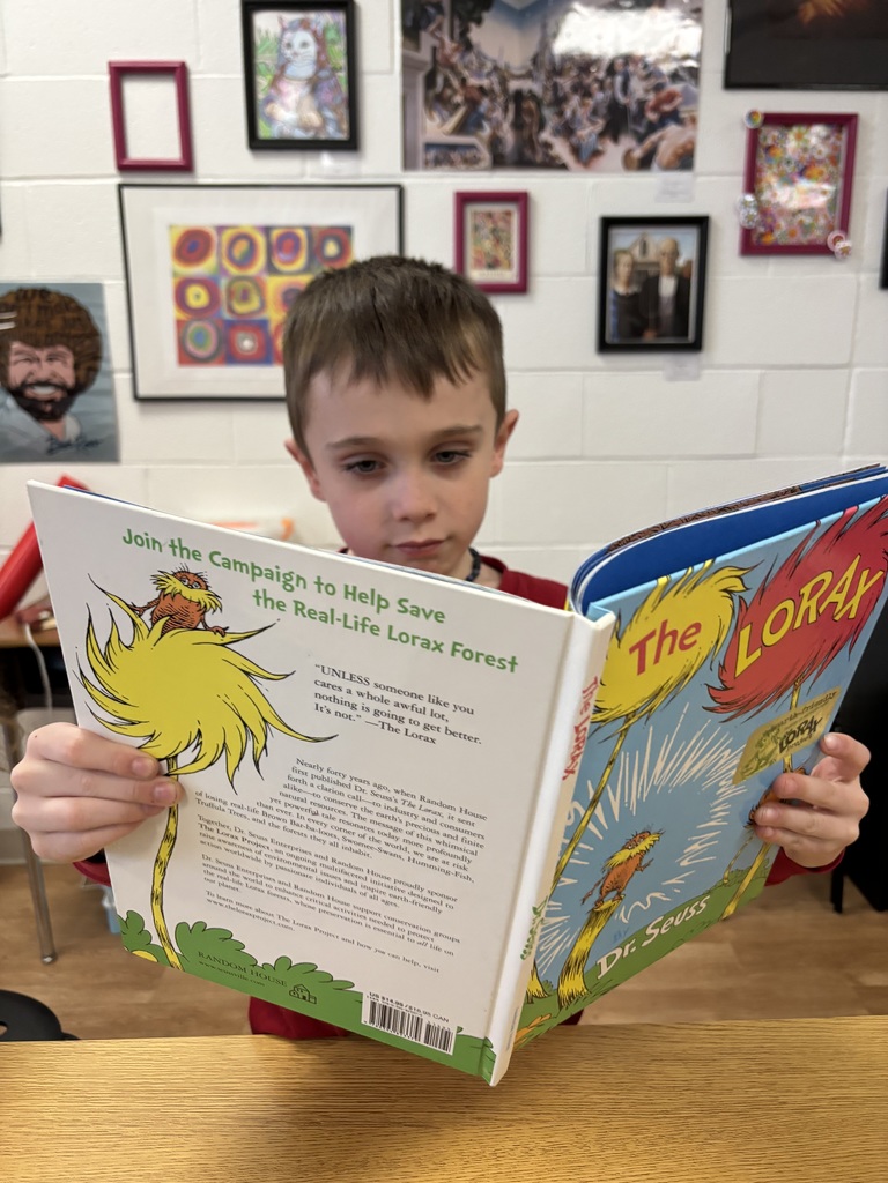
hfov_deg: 53.1
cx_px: 444
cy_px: 592
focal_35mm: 26
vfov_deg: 67.3
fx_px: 889
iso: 320
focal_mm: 5.96
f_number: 1.6
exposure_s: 1/60
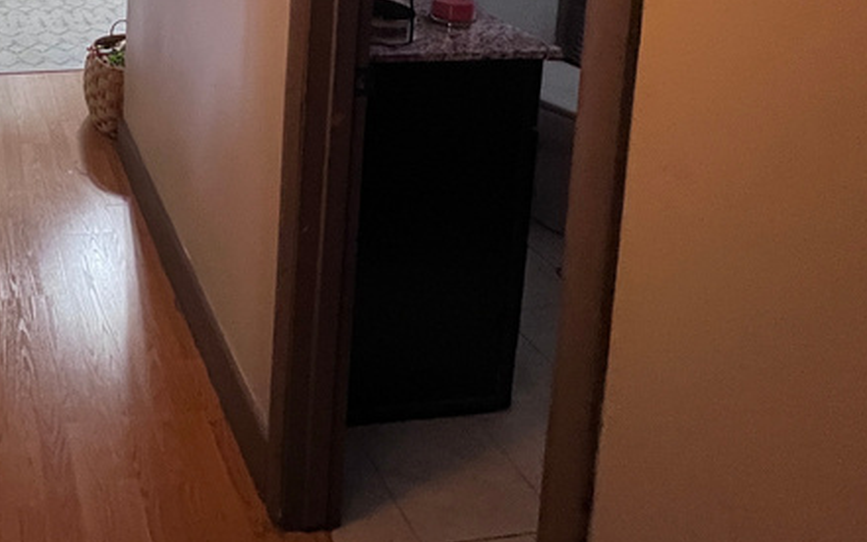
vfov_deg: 31.7
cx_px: 81
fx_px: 756
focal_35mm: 32
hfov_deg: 52.2
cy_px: -136
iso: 640
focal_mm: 1.57
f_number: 1.8
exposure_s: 1/60
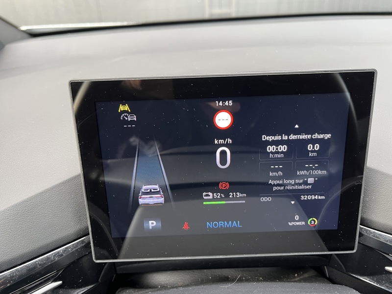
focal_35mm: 26
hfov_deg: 67.3
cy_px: 147
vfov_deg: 53.1
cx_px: 196
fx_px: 294
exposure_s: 1/95
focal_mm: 5.1
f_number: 1.6
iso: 125
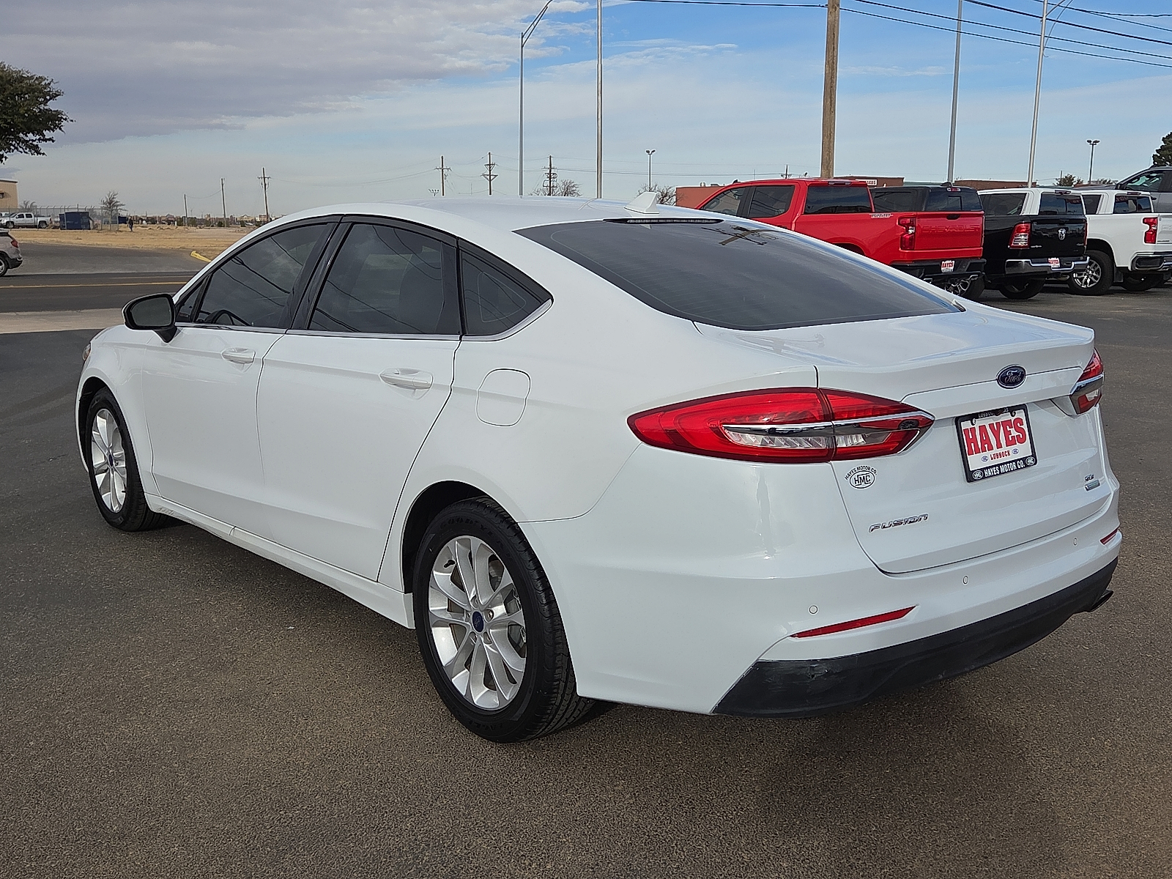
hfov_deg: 54.0
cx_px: 586
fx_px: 1151
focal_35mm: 34
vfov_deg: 41.8
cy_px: 440
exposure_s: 1/10000
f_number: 1.8
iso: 78
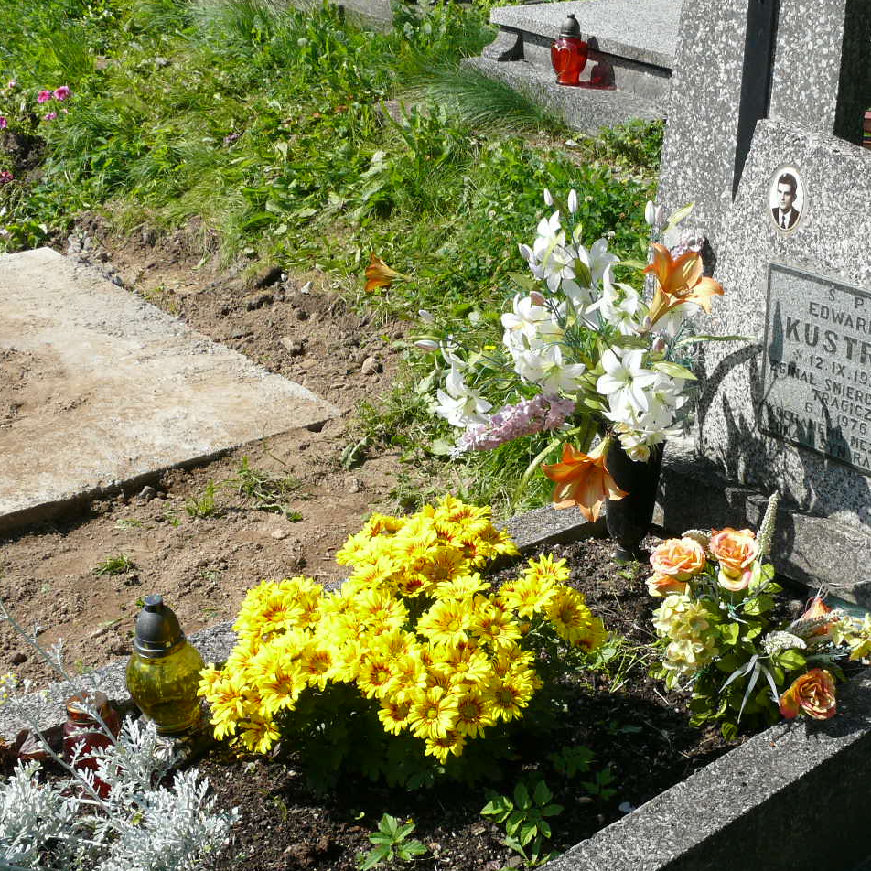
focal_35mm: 52
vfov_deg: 32.7
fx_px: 1480
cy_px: 523
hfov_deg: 32.6
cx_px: 565
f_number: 5.6
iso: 100
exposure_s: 1/320
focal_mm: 7.4
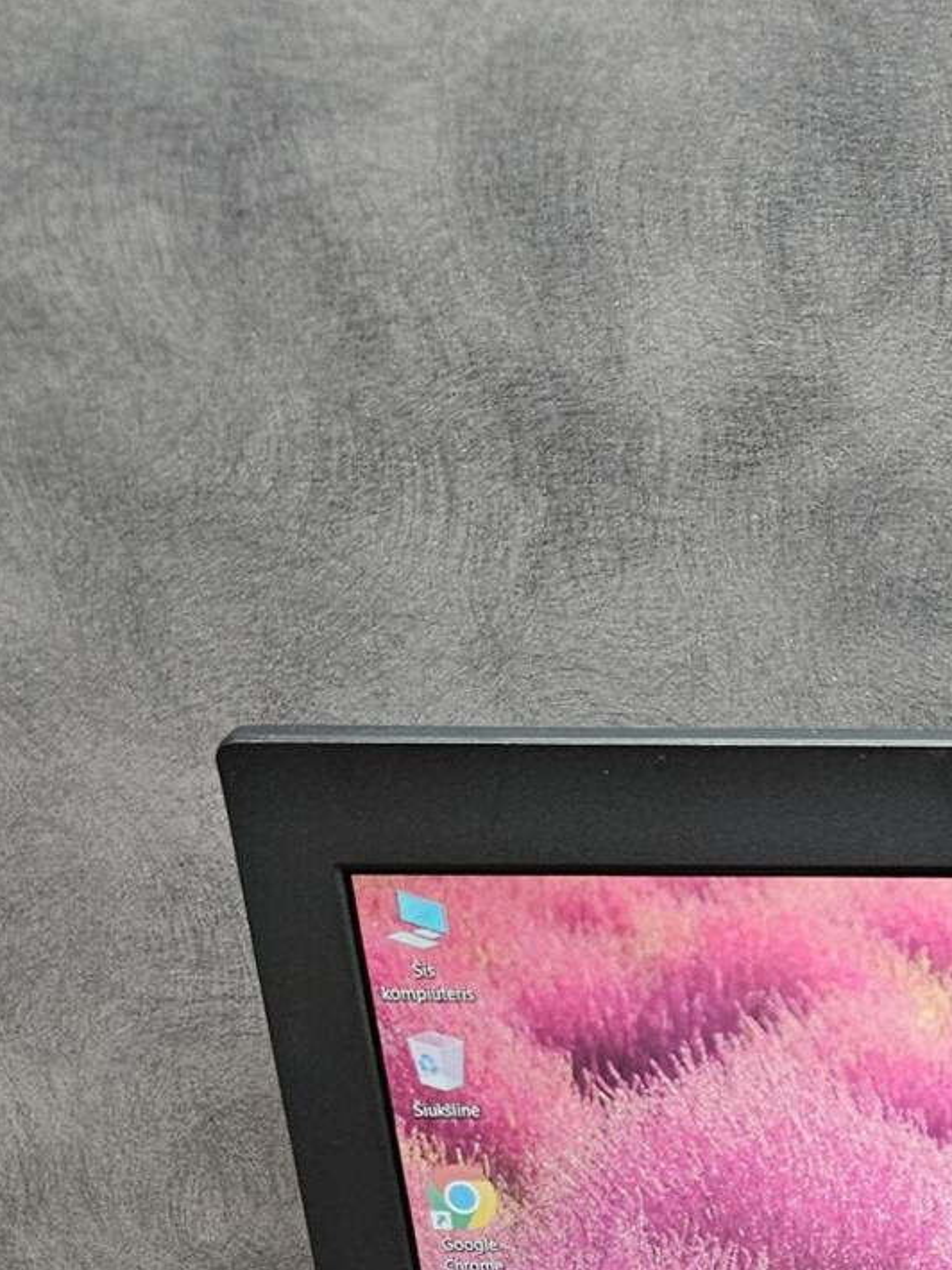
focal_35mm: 83
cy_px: 1714
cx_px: 1568
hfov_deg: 15.8
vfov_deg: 21.1
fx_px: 3043
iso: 80
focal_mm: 5.4
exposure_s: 1/55
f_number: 1.8
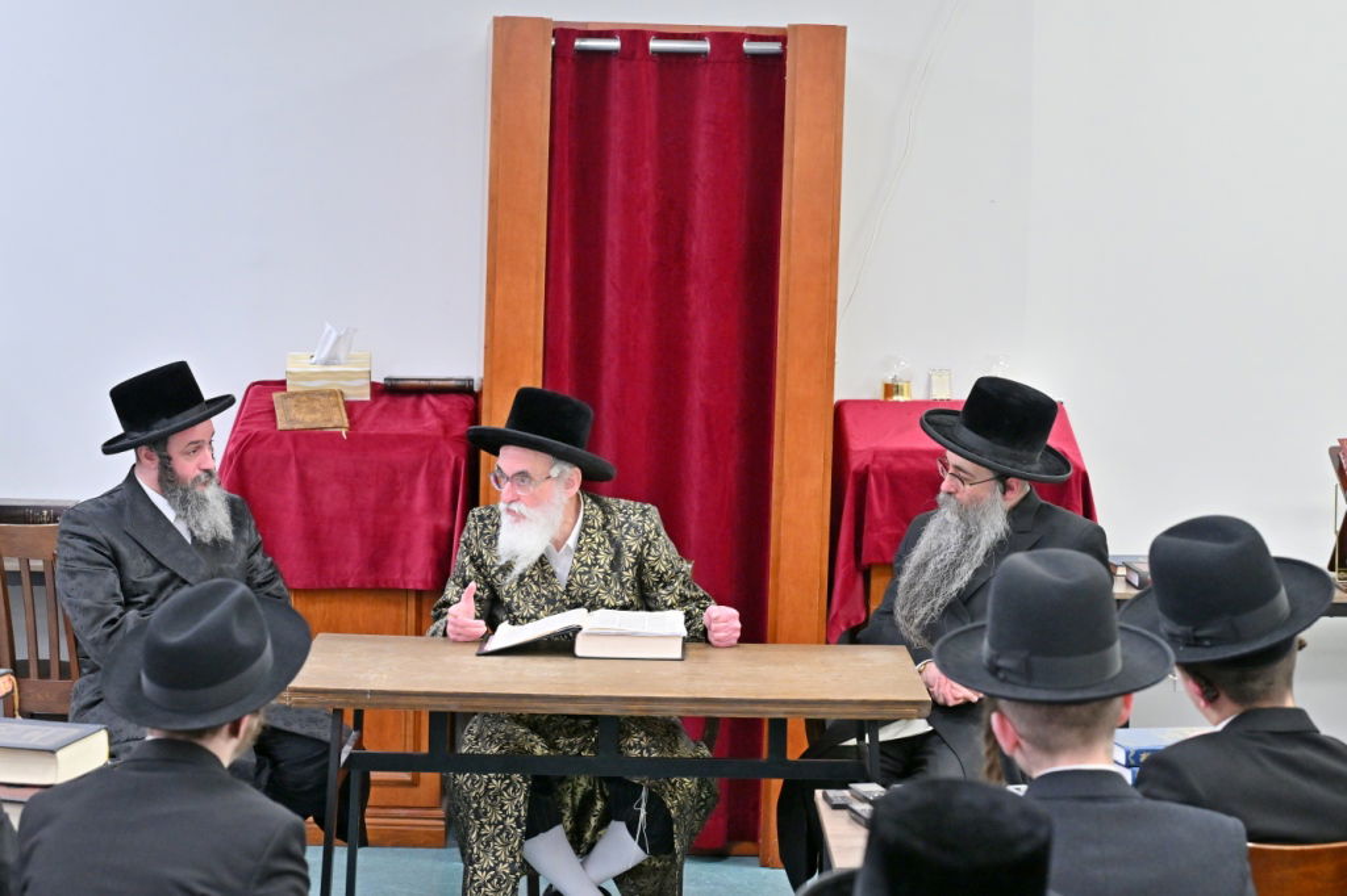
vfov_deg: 17.9
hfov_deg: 26.7
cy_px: 448
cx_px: 674
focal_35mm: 76
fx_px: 2843
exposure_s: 1/160
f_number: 4
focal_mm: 51
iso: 640
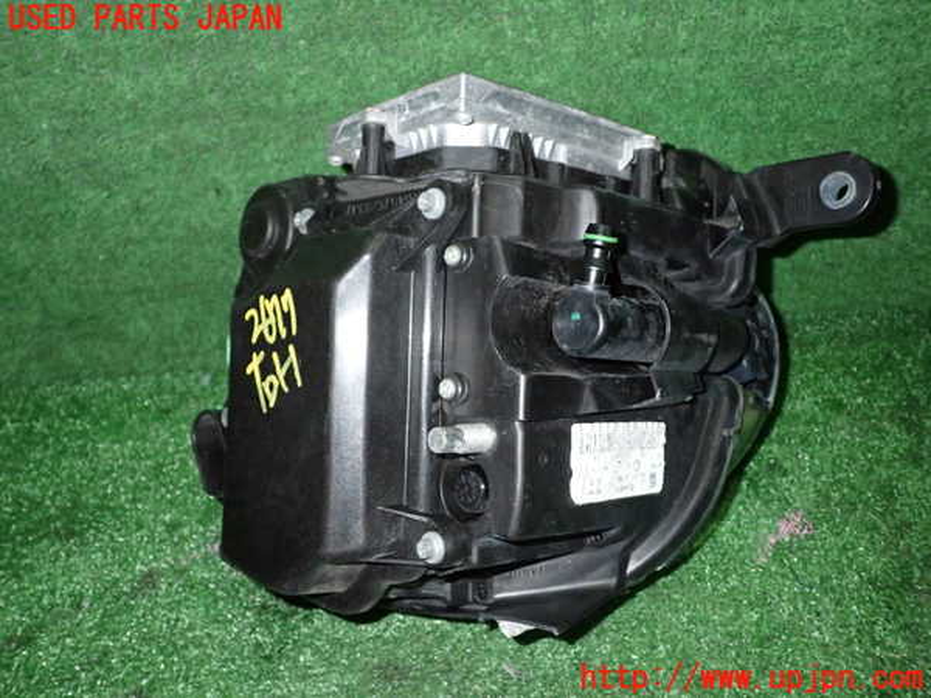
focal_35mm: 30
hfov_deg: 60.0
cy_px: 349
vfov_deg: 46.8
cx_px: 466
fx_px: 807
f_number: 6.3
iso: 640
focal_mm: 5.4
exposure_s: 1/30
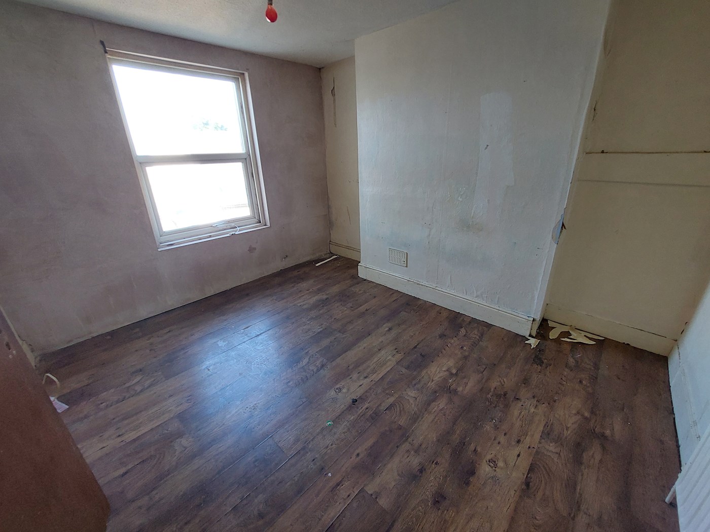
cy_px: 266
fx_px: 267
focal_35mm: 13
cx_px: 355
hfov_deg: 106.2
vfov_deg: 89.9
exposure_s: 1/50
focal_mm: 1.74
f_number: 2.2
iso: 100
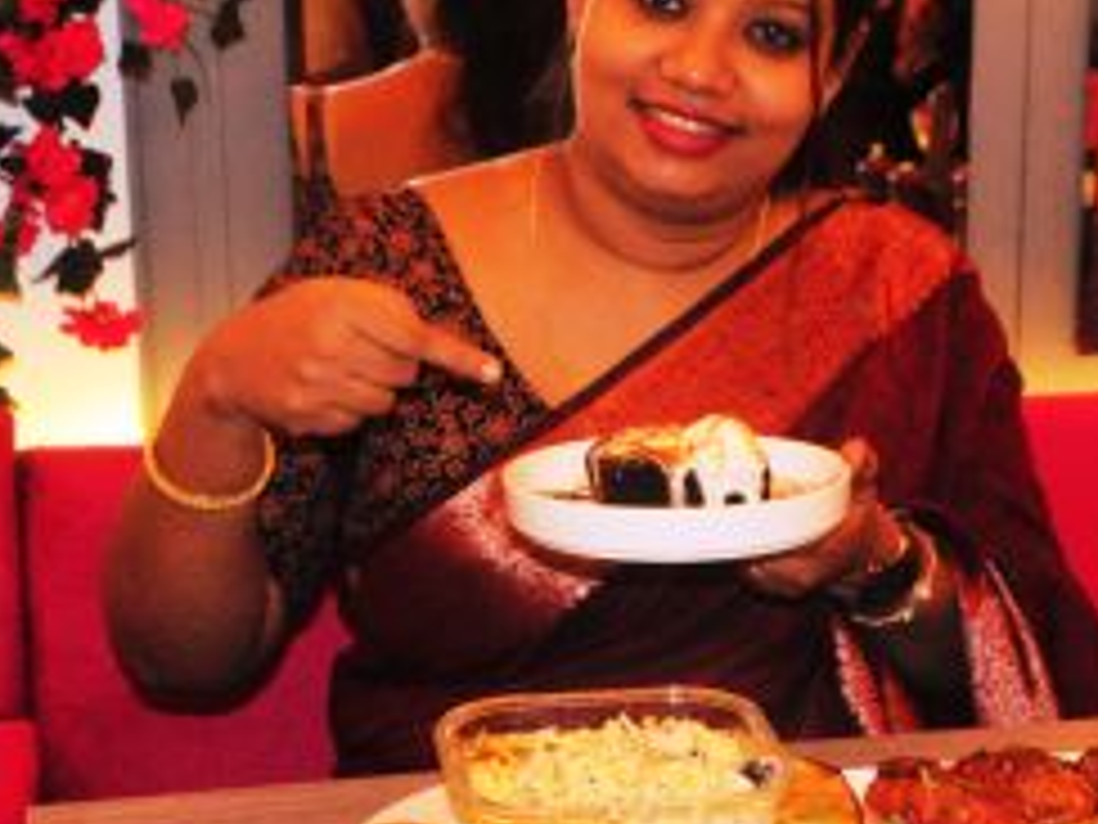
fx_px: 2439
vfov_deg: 19.2
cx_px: 842
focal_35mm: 77
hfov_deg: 25.0
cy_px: 378
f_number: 7.1
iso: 3200
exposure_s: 1/200
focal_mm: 29
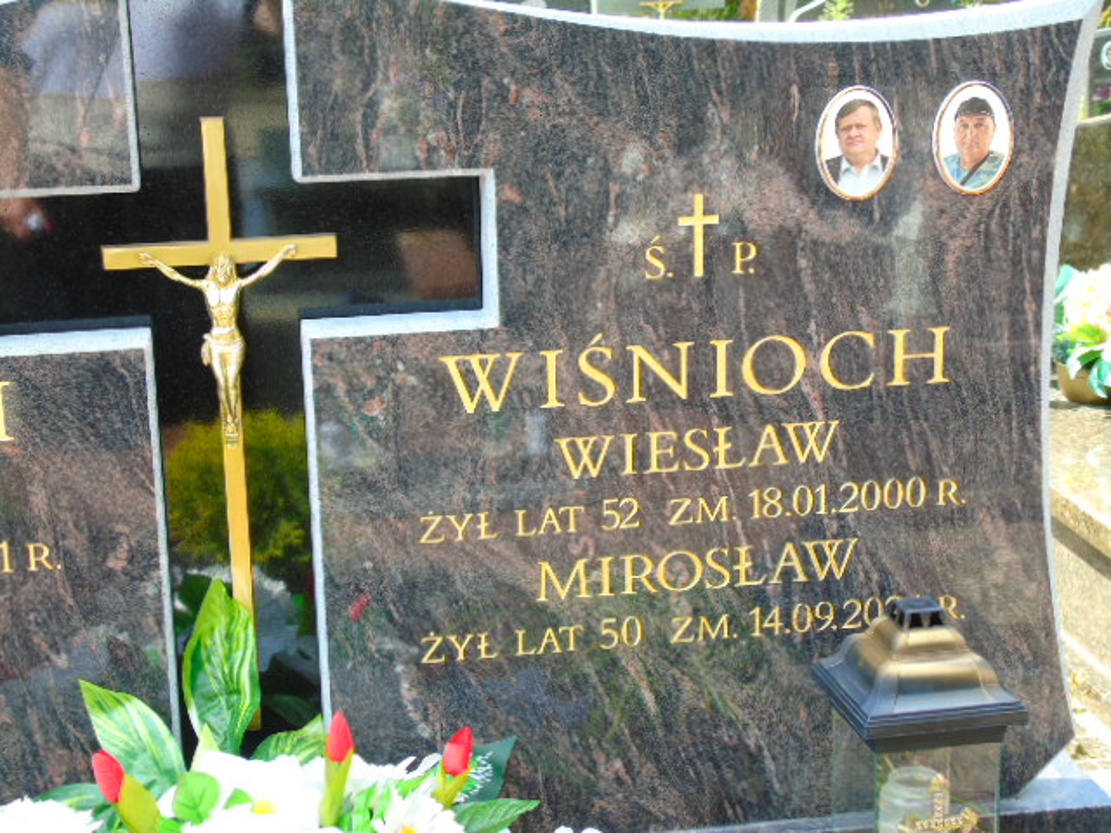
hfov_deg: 31.2
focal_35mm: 62
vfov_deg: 23.7
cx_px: 556
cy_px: 416
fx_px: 1990
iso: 80
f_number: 4.5
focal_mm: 11
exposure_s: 1/80
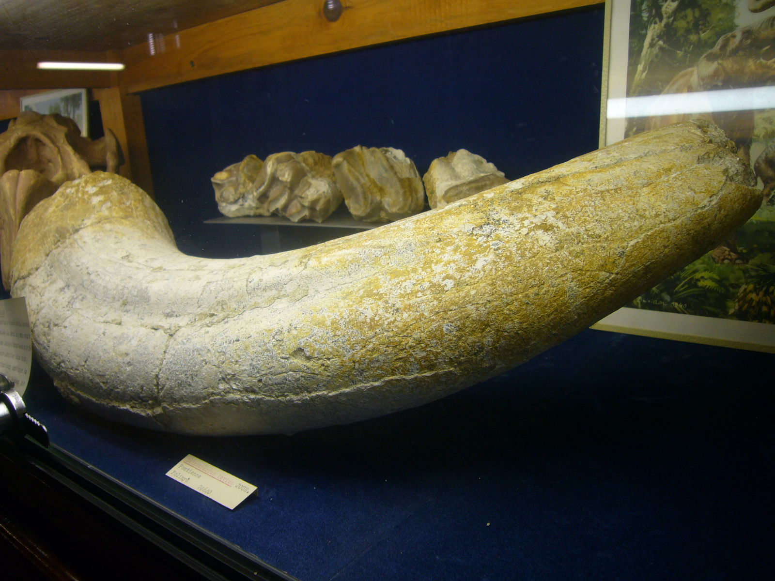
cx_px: 388
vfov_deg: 49.7
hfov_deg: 63.4
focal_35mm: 28
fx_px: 627
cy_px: 290
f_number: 2.8
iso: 80
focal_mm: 4.6
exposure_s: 1/40
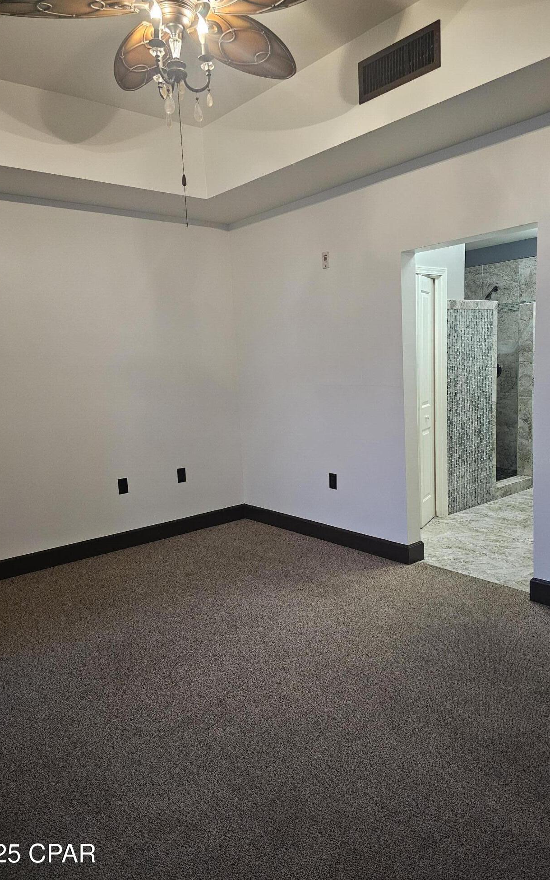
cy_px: 444
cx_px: 282
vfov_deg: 72.5
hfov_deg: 49.3
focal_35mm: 25
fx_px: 599
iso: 800
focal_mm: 6.3
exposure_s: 1/60
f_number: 1.7
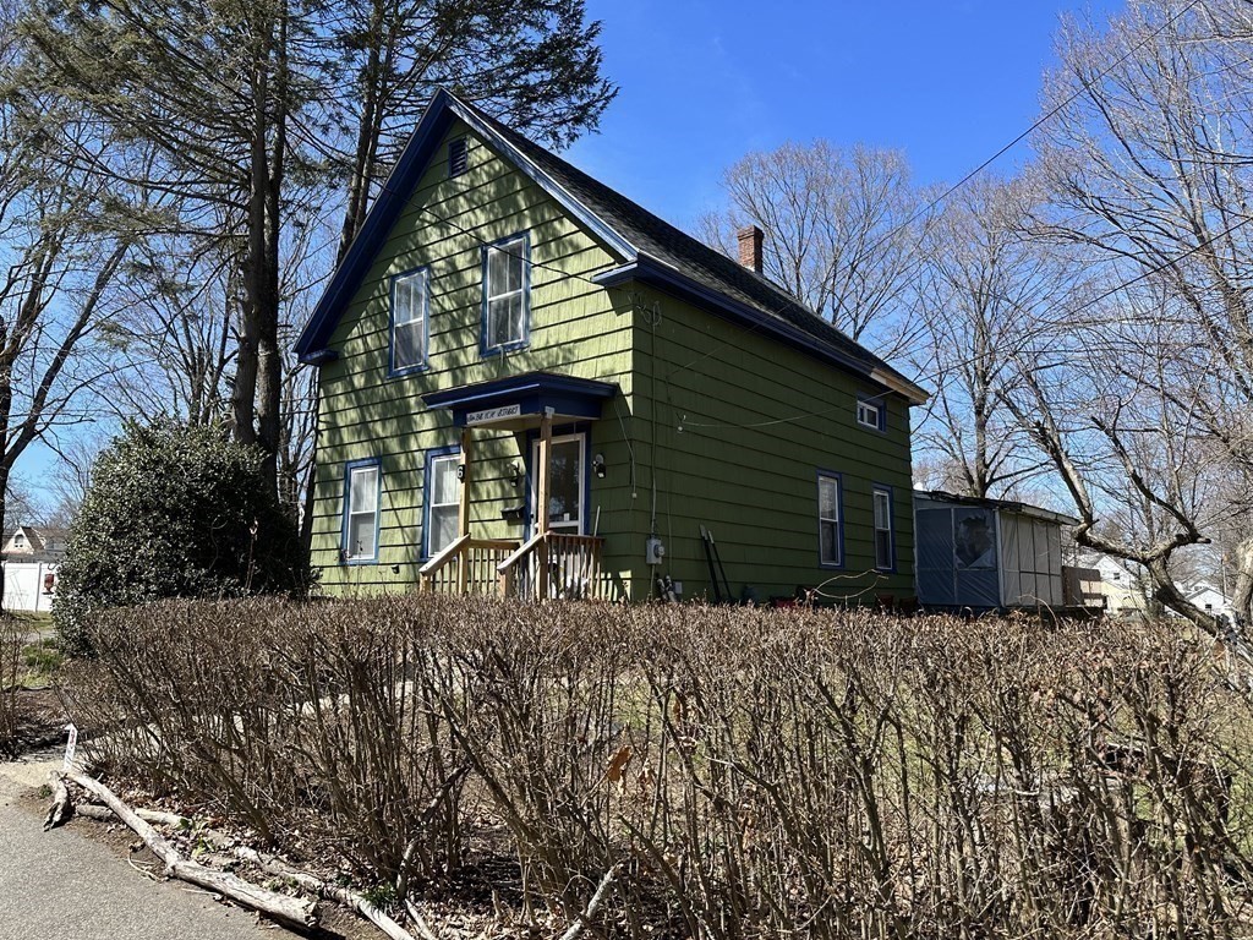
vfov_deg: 56.8
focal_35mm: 24
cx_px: 626
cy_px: 470
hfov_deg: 71.6
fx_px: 869
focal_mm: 6.86
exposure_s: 1/2070
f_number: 1.78
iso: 80
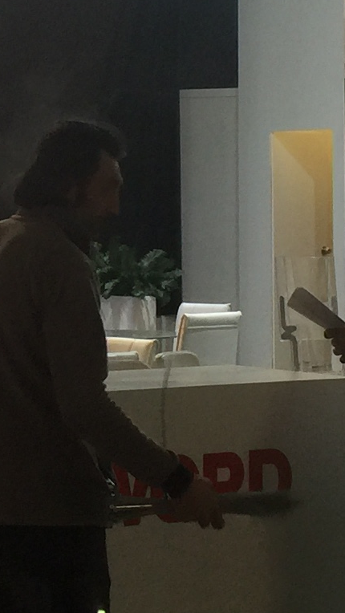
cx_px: -35
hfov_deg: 8.9
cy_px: 100
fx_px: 2195
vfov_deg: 15.8
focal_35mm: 135
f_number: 2.2
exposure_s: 1/33
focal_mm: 4.15
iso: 32
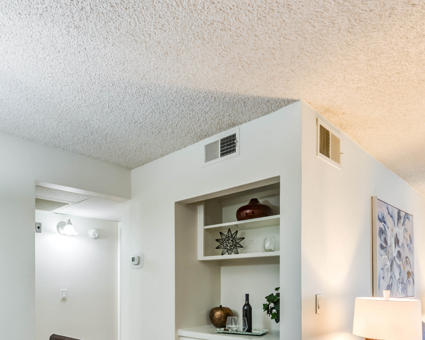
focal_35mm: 27
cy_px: 276
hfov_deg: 63.6
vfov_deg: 49.8
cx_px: 175
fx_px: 340
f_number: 8
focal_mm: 14
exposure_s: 1/6
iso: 200
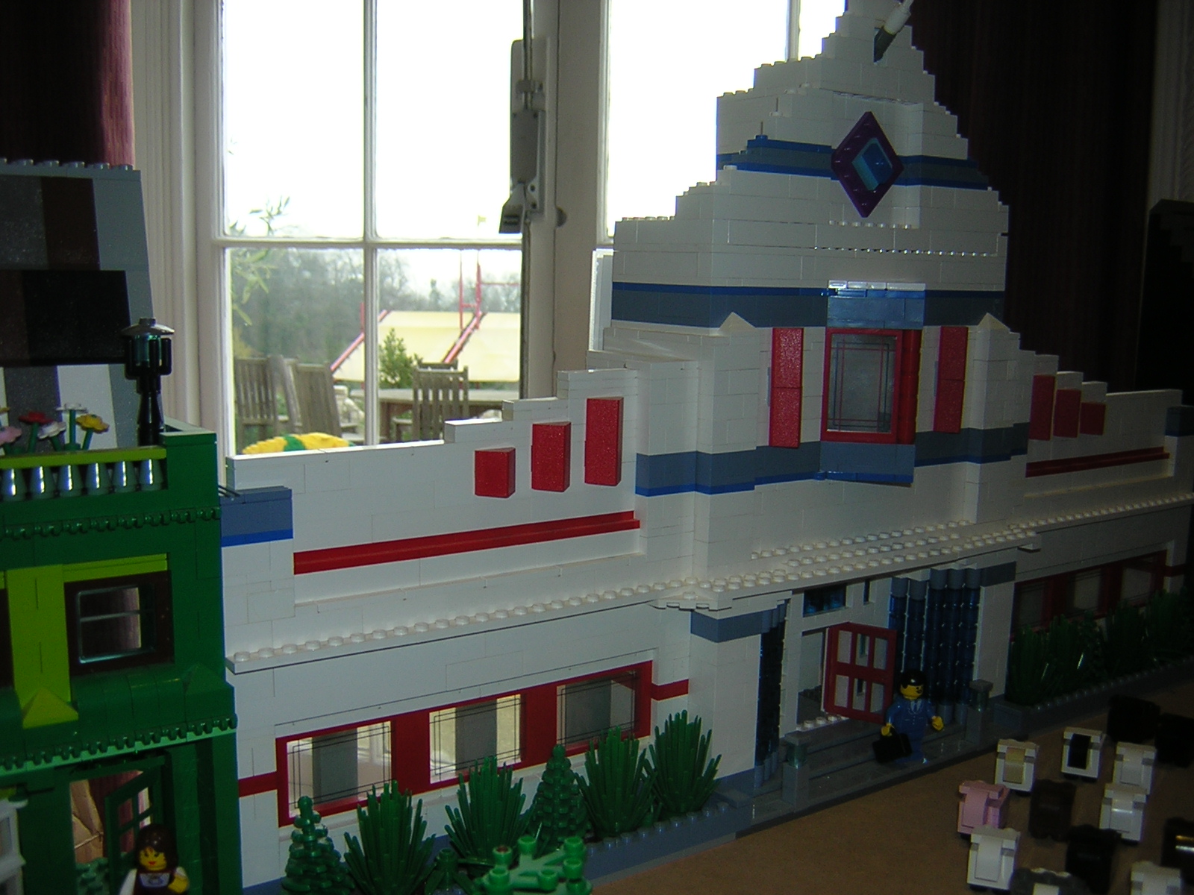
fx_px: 1242
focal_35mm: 36
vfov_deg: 39.7
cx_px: 597
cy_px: 448
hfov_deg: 51.4
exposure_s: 1/60.1
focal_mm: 4.7
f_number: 2.6
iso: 100
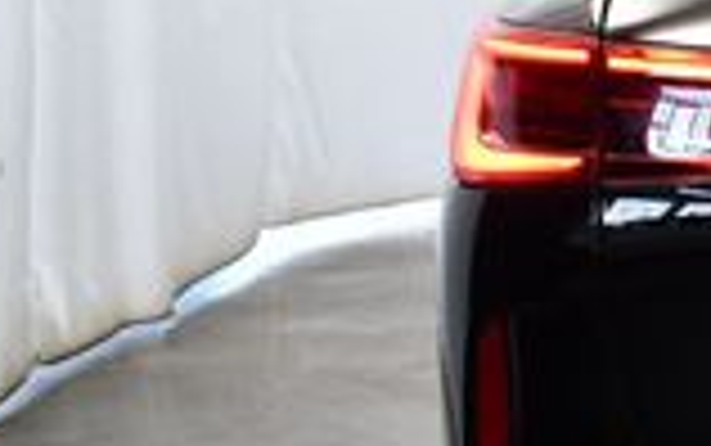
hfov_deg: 12.5
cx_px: 1372
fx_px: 2889
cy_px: 221
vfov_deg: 8.8
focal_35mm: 149
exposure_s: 1/160
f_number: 3.5
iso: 800
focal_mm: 18
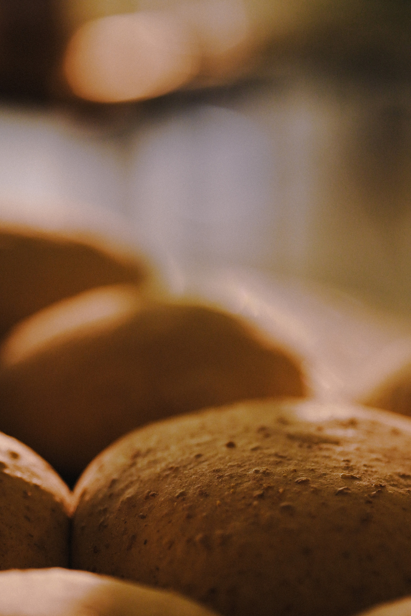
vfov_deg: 18.9
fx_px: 1849
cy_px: 367
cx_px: 199
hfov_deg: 12.7
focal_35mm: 108
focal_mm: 85
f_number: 1.6
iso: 640
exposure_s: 1/250
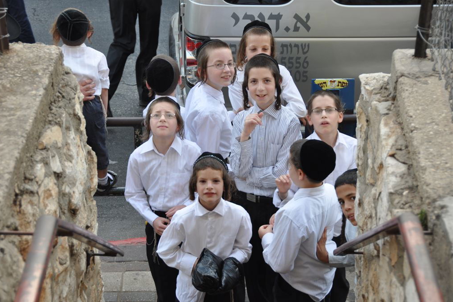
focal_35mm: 106
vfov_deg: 12.9
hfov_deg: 19.3
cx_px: 224
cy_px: 151
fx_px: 1334
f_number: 5.6
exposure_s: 1/125
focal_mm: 70
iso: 320
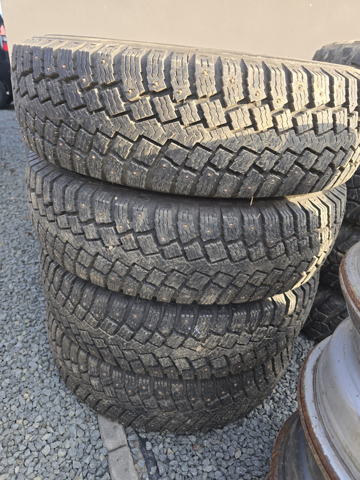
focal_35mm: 23
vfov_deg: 73.9
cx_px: 180
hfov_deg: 58.9
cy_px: 240
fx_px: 319
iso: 40
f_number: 1.7
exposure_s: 1/180
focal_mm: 6.3
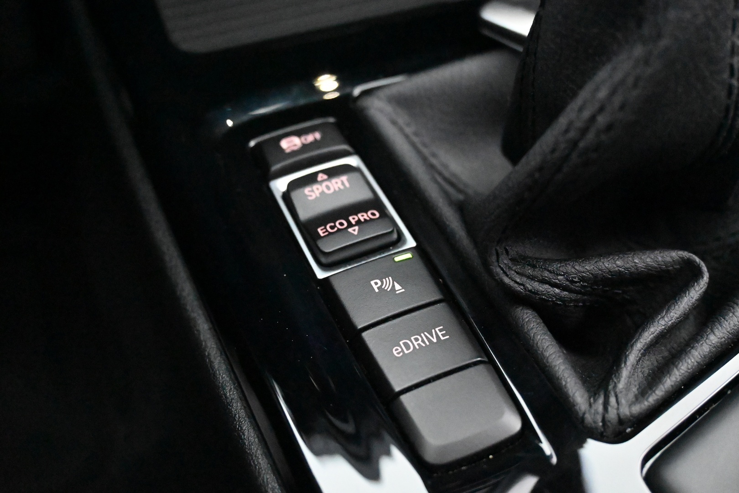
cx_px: 370
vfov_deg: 36.2
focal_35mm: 37
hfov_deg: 52.2
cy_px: 246
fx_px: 754
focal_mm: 24.5
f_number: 4.2
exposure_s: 1/40
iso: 22800
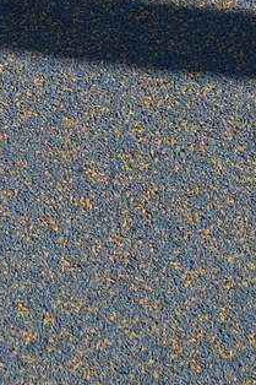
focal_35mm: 344
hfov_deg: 4.0
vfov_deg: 5.8
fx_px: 3673
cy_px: -555
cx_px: -224
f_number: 2.8
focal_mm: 29.9
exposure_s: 1/5000
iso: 320
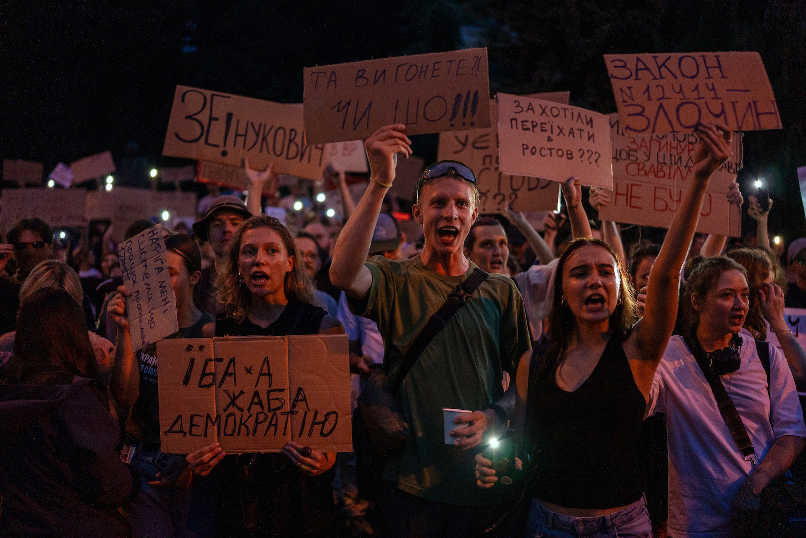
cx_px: 403
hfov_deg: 54.4
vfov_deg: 37.9
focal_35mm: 35
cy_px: 269
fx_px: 784
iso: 1250
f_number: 1.4
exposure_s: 1/320
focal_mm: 35
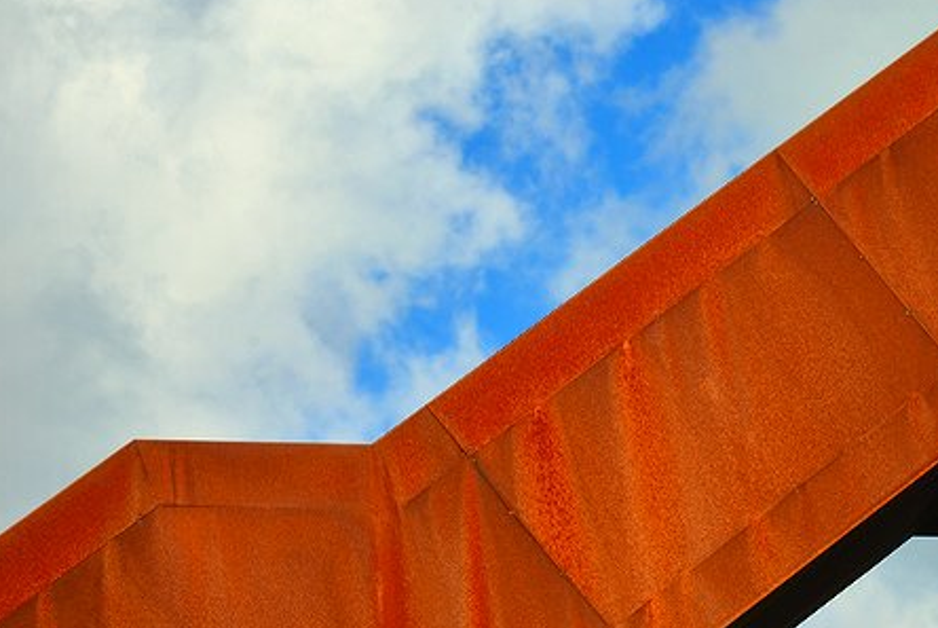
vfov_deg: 5.7
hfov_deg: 8.4
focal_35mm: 243
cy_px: 418
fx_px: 6338
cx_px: 839
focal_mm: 120
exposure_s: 1/320
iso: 100
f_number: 10
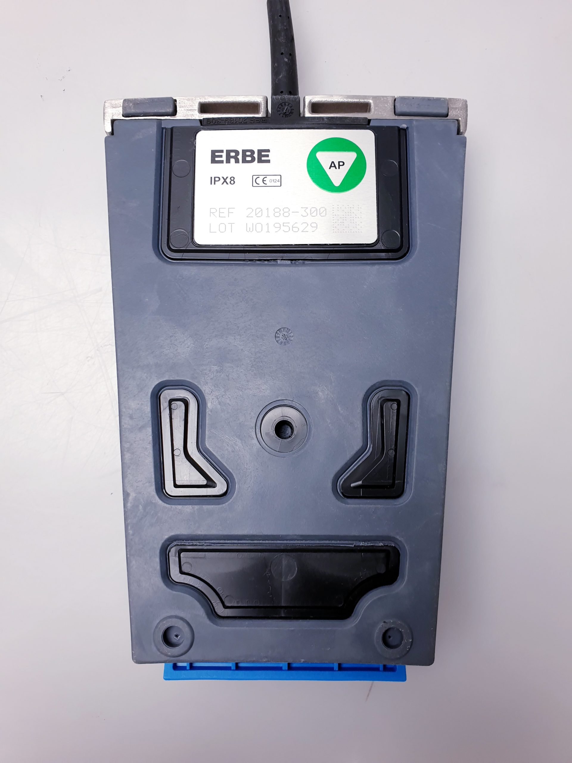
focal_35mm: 26
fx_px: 573
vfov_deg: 67.3
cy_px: 382
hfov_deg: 53.1
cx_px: 286
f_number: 2.4
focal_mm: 4.3
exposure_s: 1/100
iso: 50
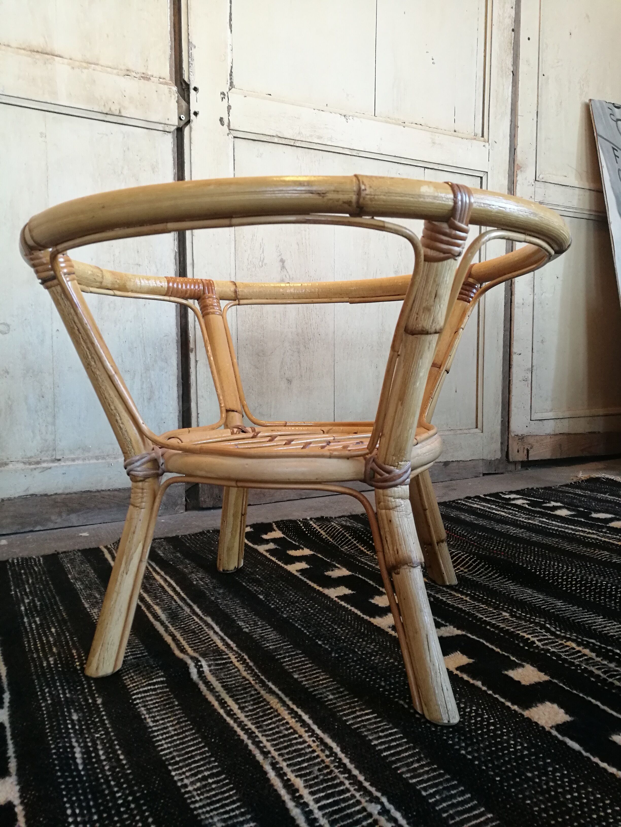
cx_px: 310
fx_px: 646
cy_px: 414
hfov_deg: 51.4
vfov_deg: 65.3
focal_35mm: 27
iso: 250
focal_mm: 4.5
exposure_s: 1/33.3
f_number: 2.2
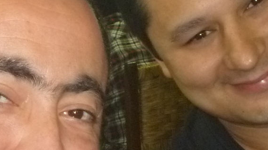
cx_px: 147
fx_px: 980
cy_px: 134
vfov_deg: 8.8
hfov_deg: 15.6
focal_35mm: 138
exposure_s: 1/30
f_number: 3.5
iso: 400
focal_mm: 6.3
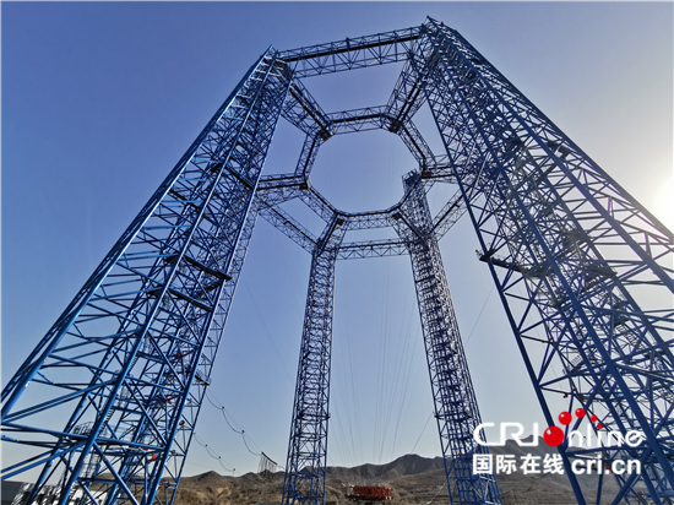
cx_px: 337
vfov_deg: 78.1
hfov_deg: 94.5
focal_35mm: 16
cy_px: 252
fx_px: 311
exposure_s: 1/2353
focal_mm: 2.35
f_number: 2.2
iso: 50
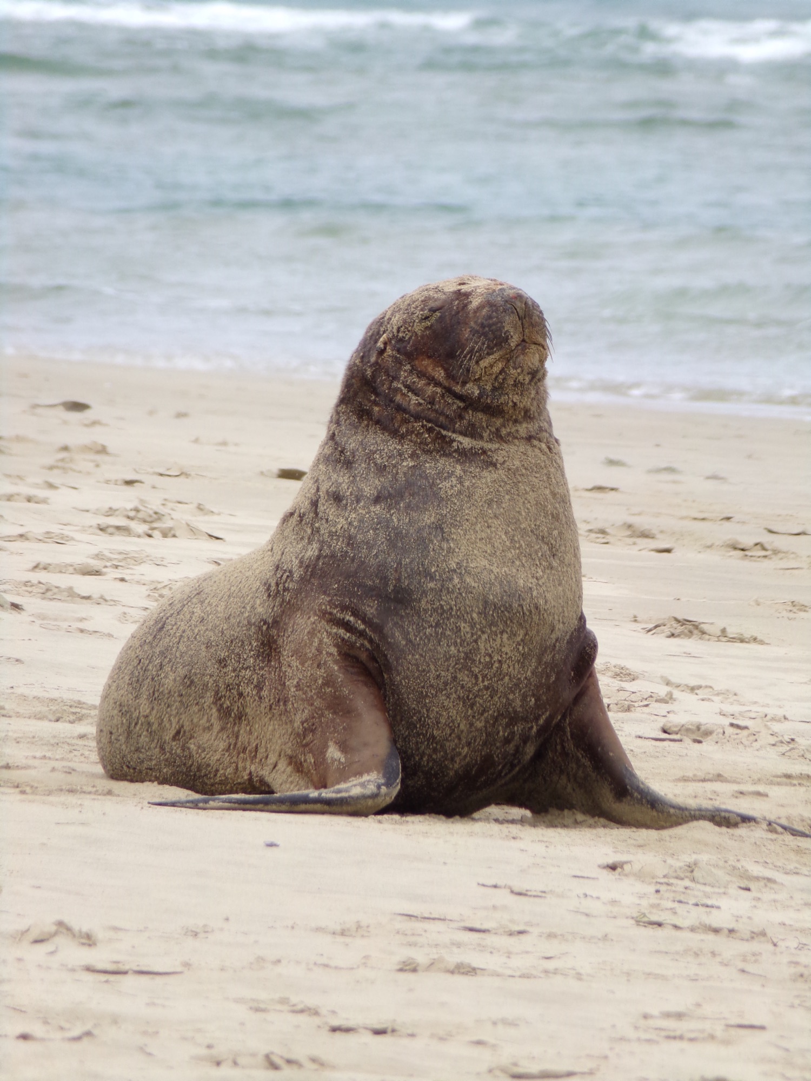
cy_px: 540
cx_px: 406
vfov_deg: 2.8
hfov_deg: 2.1
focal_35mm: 719
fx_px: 22460
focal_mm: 129
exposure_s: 1/250
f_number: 6.5
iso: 80
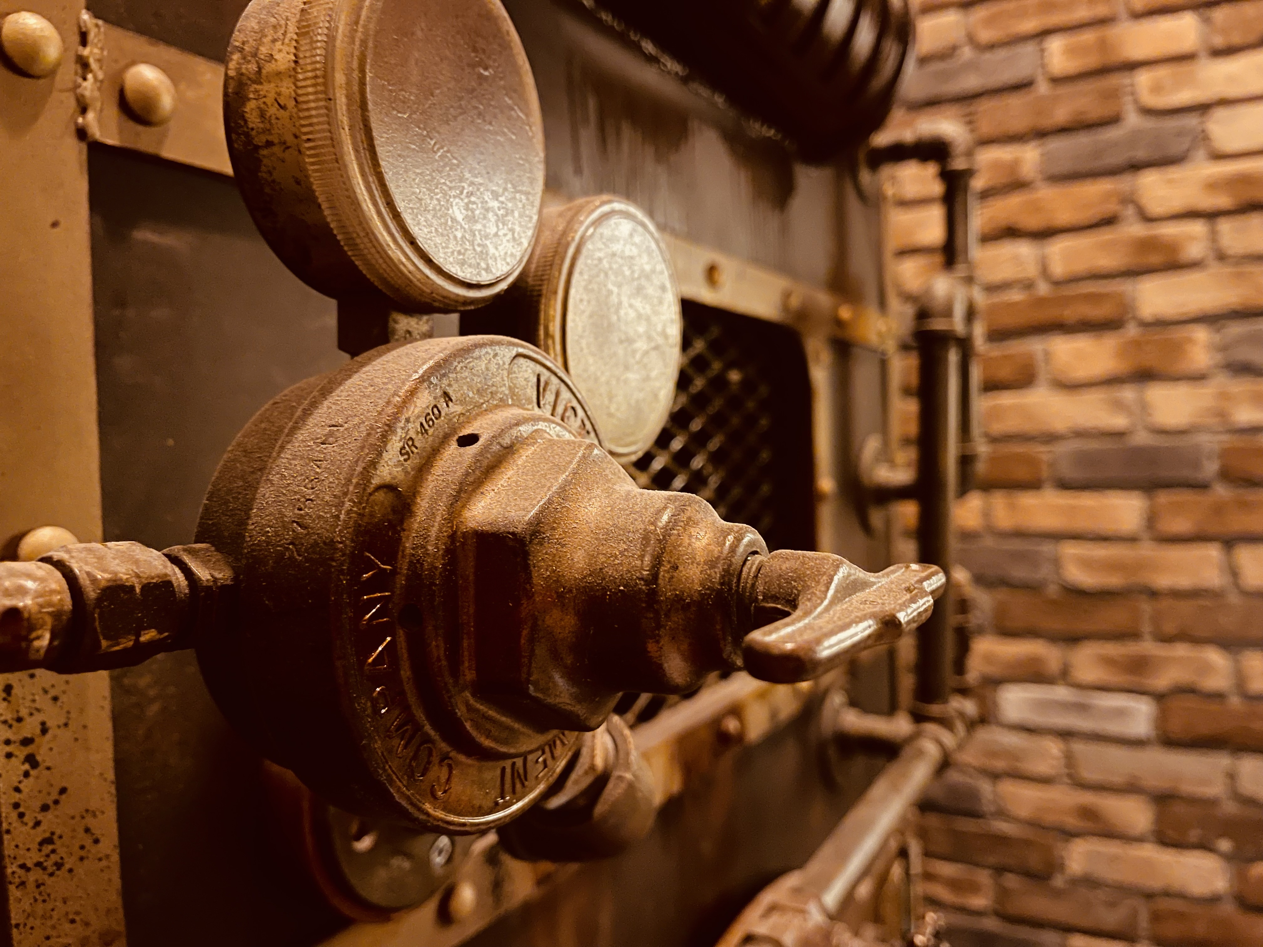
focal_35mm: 26
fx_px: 949
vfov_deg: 53.1
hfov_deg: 67.3
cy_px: 474
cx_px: 632
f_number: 1.6
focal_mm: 5.1
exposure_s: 1/12
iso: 640
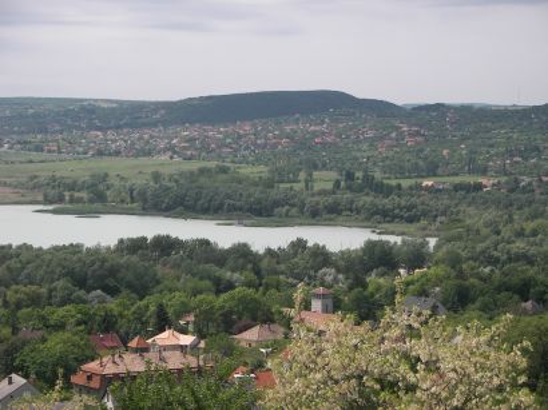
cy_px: 205
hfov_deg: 17.3
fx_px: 1804
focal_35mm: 114
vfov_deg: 13.0
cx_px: 274
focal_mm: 18.9
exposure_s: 1/800
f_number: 3.2
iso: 50
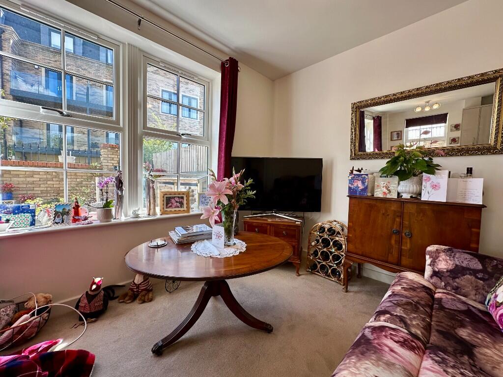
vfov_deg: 85.7
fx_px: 203
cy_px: 188
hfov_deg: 102.1
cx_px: 252
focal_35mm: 14
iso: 40
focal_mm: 2.22
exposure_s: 1/100
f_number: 2.2
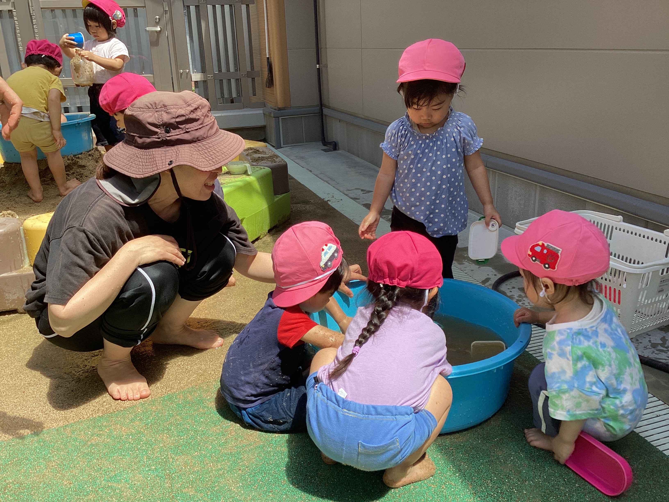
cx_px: 334
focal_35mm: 31
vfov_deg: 45.4
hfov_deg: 58.4
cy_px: 251
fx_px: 599
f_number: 2.4
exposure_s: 1/342
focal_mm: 3.3
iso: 25
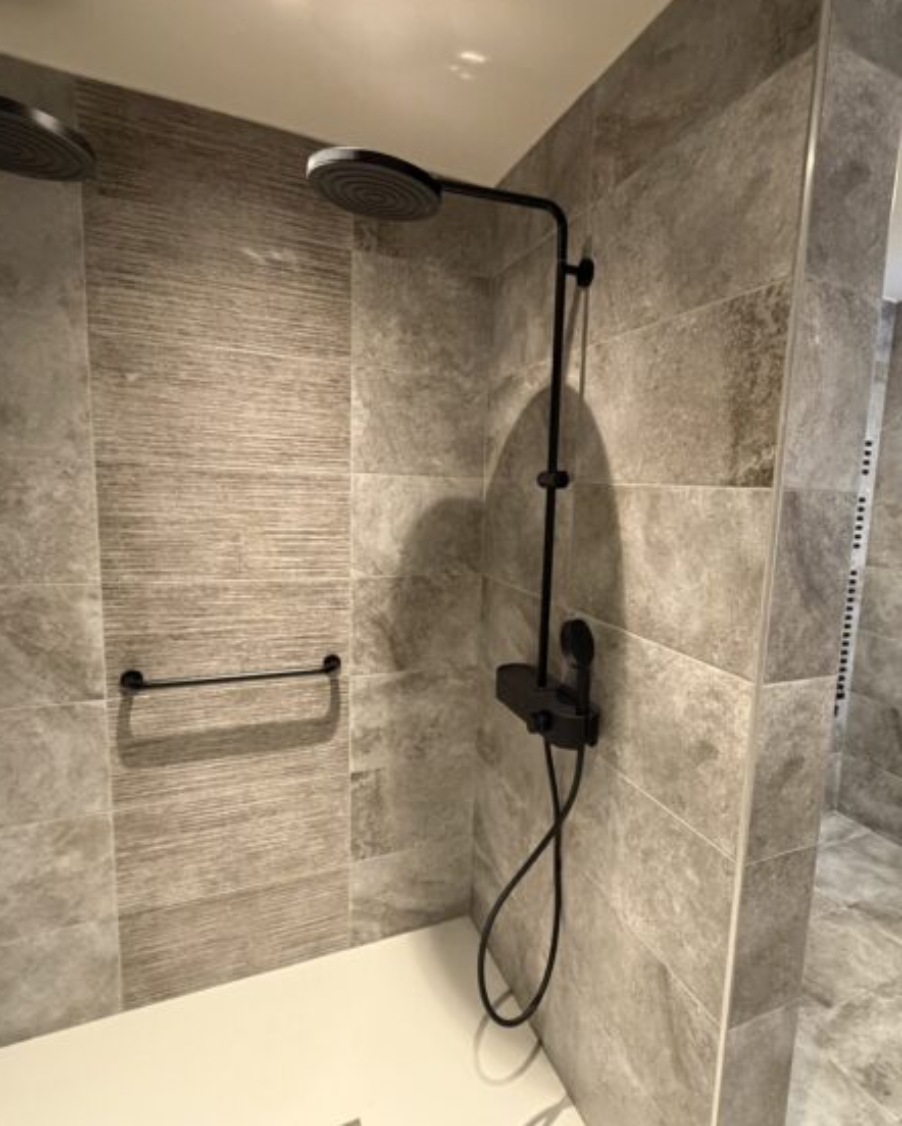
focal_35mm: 19
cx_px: 543
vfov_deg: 83.3
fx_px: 634
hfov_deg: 70.1
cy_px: 573
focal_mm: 2.22
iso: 500
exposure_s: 1/50
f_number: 2.2
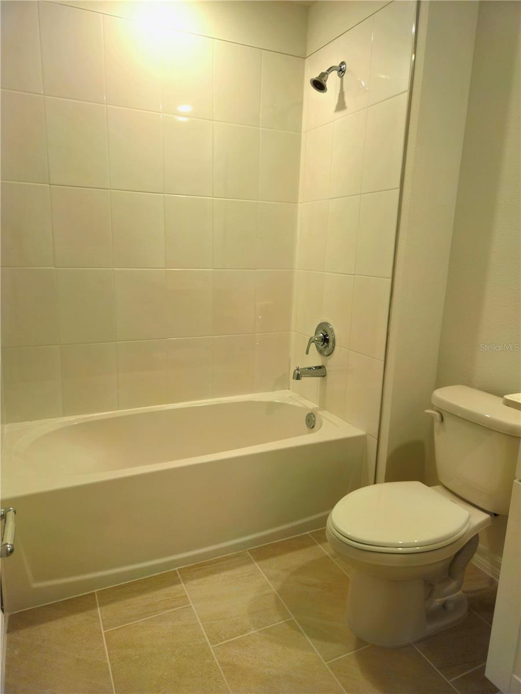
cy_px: 347
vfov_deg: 73.9
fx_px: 462
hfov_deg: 58.9
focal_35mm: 23
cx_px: 260
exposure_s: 1/60.2
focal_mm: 5.4
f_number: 1.8
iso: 50
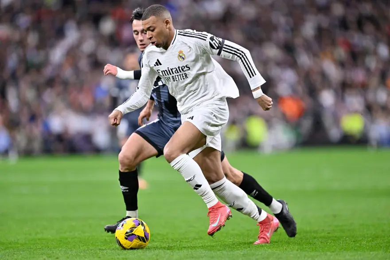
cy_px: 130
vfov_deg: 3.4
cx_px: 195
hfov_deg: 5.2
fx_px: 4331
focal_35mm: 400
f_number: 3.2
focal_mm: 400
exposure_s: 1/2500
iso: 2500
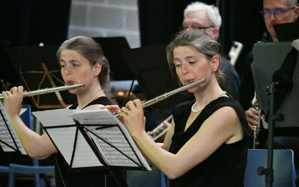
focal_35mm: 216
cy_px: 98
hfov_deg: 9.7
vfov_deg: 6.1
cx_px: 149
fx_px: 1760
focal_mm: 140
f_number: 4.8
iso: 25600
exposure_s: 1/500
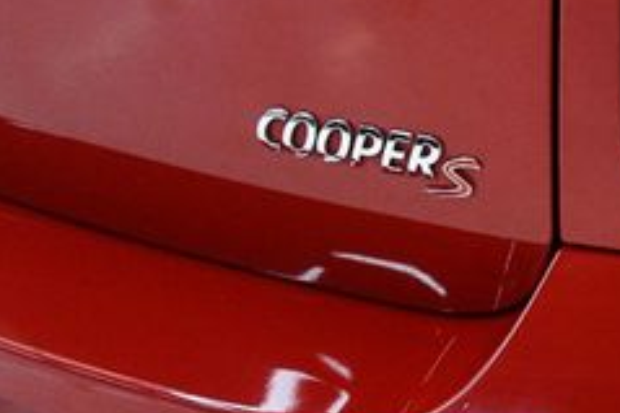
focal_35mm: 107
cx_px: 739
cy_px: 75
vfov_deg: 12.7
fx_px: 1841
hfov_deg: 18.2
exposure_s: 1/125
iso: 2800
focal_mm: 27
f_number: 4
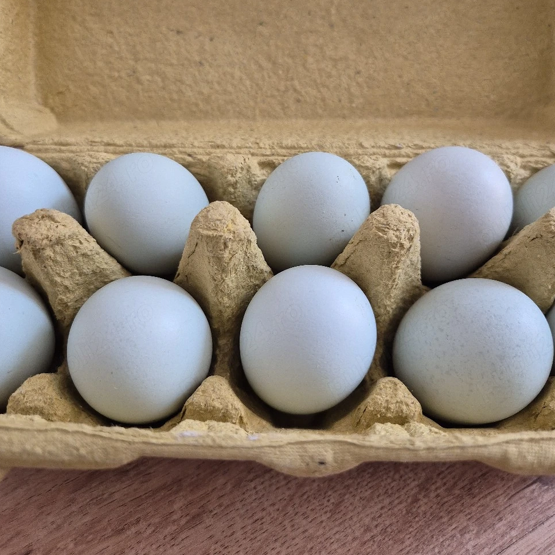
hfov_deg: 57.3
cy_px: 223
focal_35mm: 28
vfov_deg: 56.9
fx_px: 508
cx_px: 278
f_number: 1.8
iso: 160
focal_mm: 5.4
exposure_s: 1/100
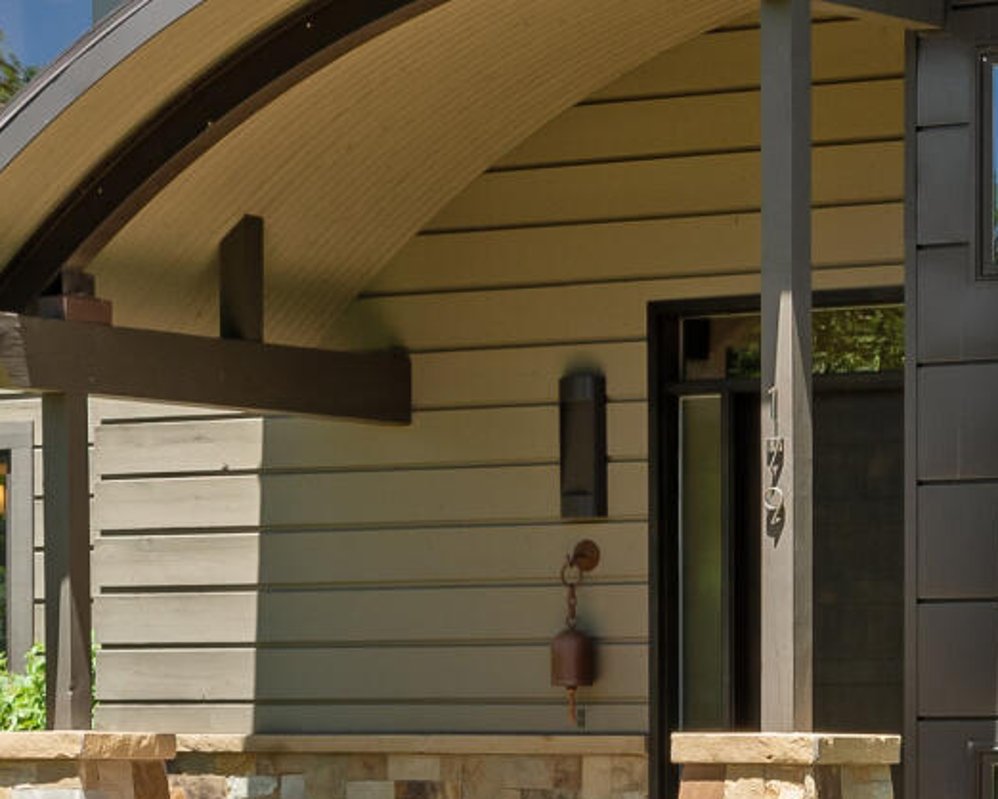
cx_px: 799
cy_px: 476
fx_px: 4462
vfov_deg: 10.2
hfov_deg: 12.7
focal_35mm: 151
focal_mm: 28
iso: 100
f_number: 7.1
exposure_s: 1/160
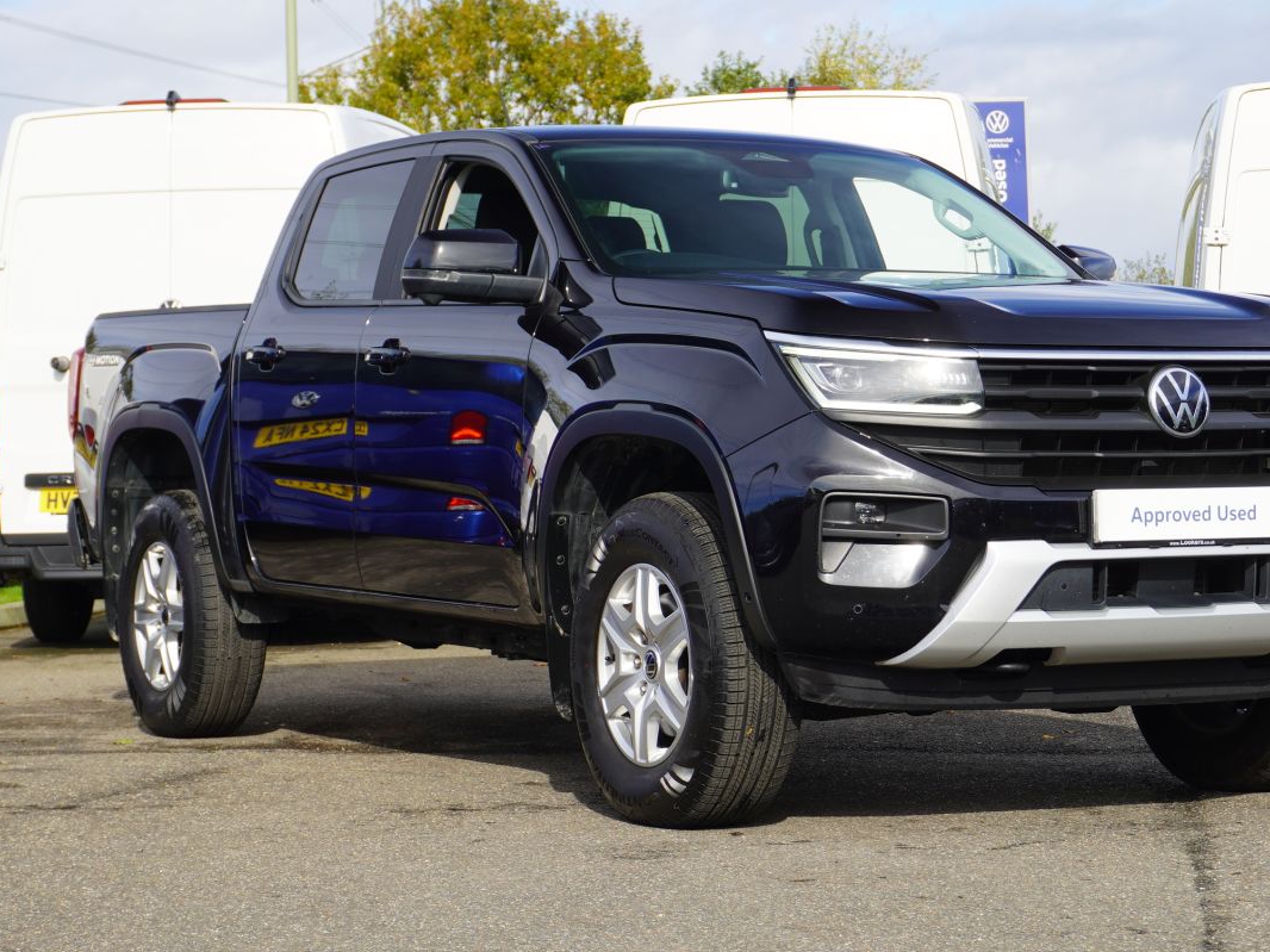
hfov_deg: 22.1
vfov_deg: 16.6
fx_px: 3254
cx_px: 718
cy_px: 386
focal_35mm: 89
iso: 100
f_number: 8
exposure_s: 1/100
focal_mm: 41
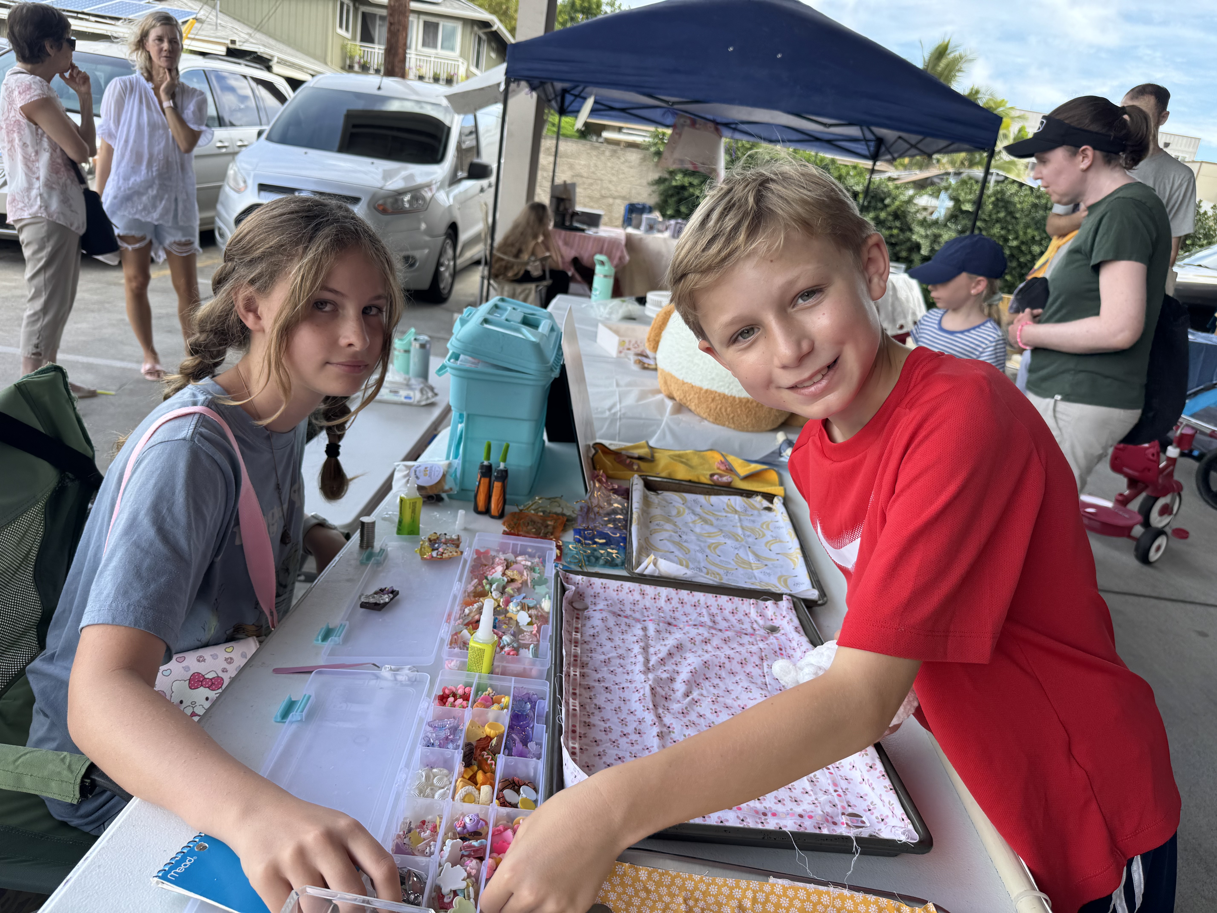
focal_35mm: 24
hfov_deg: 71.6
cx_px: 608
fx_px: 844
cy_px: 456
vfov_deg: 56.8
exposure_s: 1/633
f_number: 1.78
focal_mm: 6.76
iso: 80
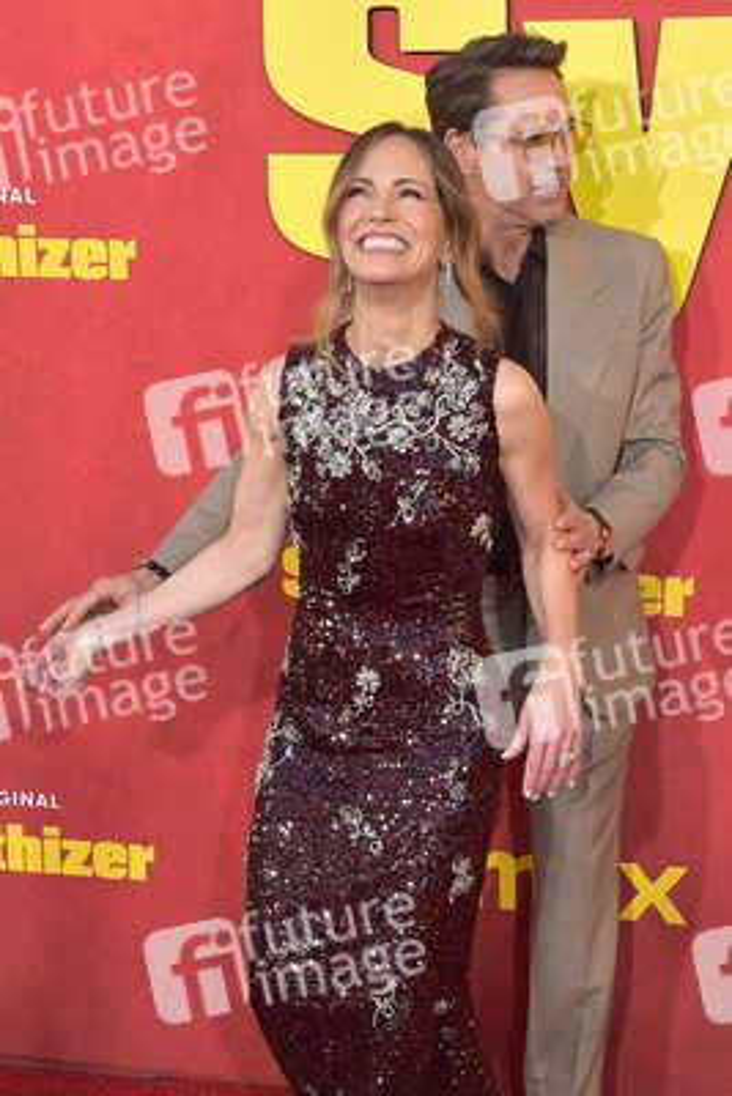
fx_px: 1463
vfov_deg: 41.1
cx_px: 366
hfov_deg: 28.1
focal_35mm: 48
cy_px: 548
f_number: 6.3
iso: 1250
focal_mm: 48
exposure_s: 1/1250
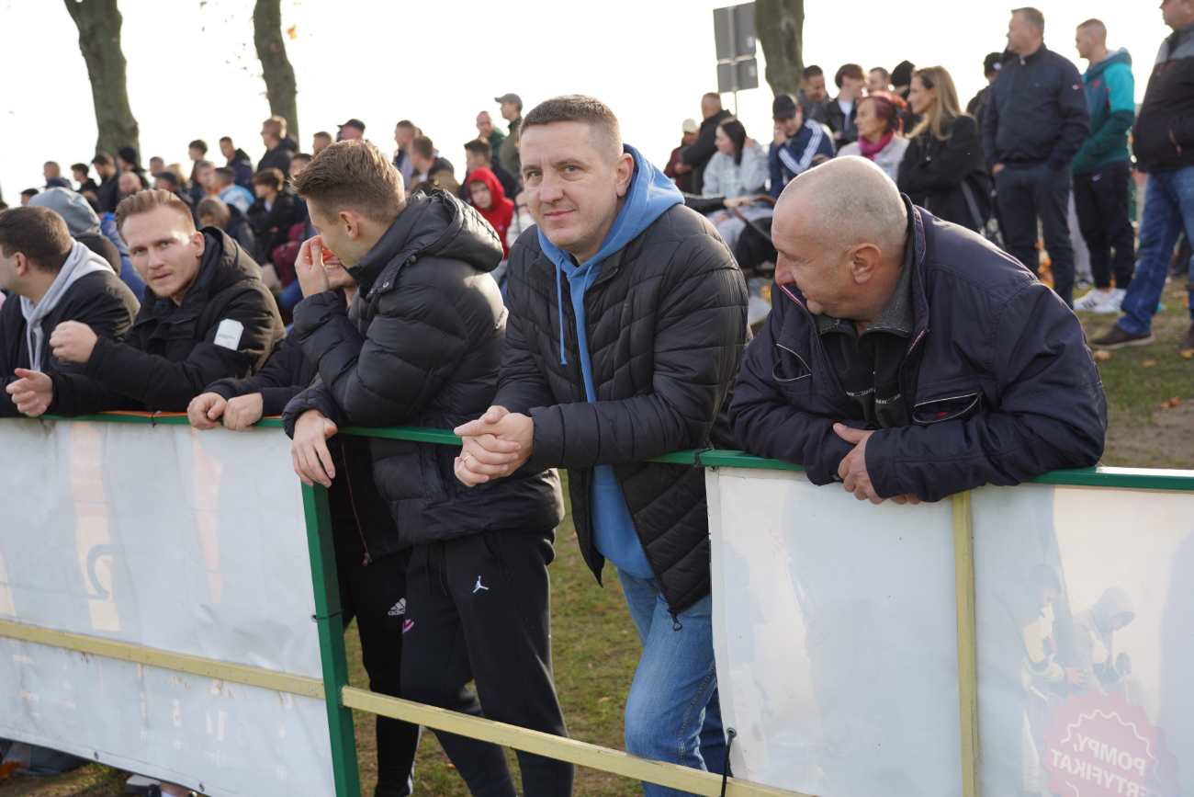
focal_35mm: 42
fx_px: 1393
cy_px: 398
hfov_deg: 46.4
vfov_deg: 31.9
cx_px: 597
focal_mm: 42
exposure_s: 1/160
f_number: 4
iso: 100
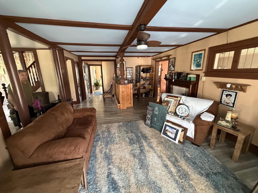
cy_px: 96
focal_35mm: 14
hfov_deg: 102.1
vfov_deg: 85.7
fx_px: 104
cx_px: 129
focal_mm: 2.22
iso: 800
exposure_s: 1/60
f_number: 2.2
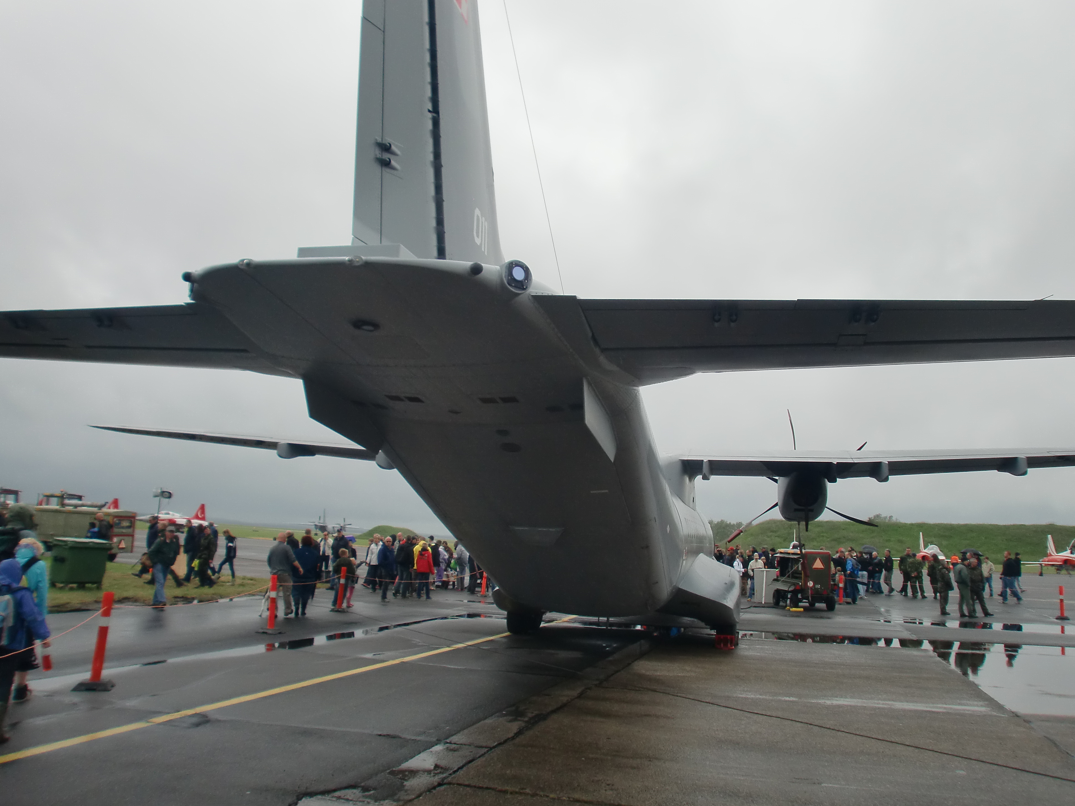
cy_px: 410
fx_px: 838
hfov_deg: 65.3
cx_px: 544
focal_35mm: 27
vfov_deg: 51.4
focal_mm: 4.65
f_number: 7.8
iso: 64
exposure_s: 1/125
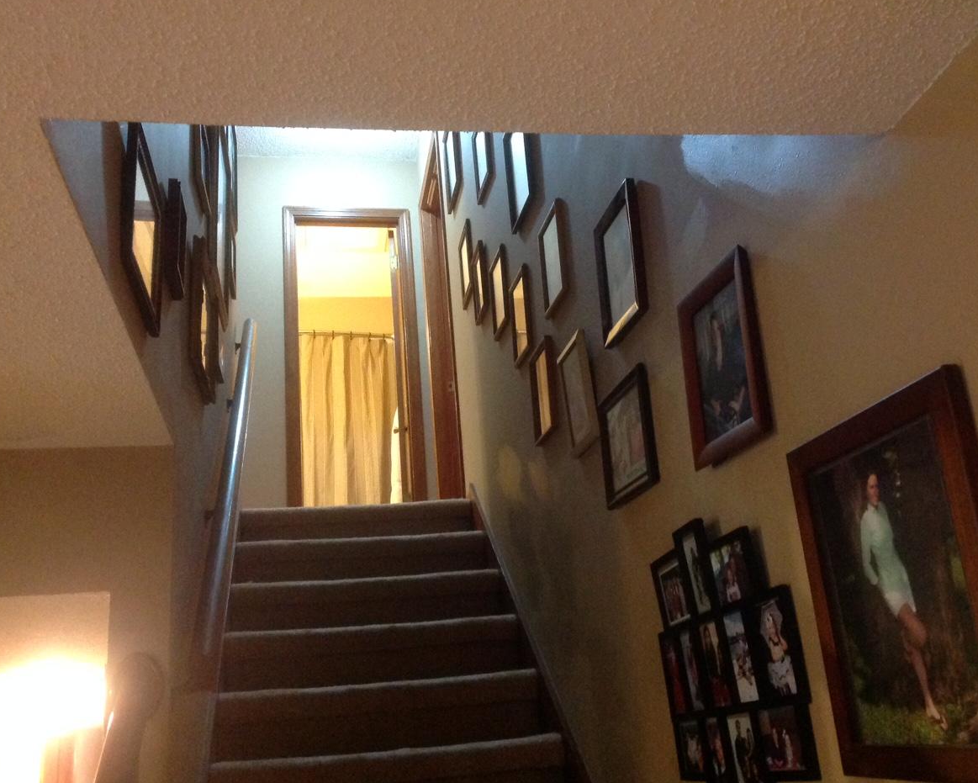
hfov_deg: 47.9
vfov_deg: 39.2
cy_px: 384
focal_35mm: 38
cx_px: 497
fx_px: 1100
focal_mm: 4.28
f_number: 2.4
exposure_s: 1/15
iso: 500
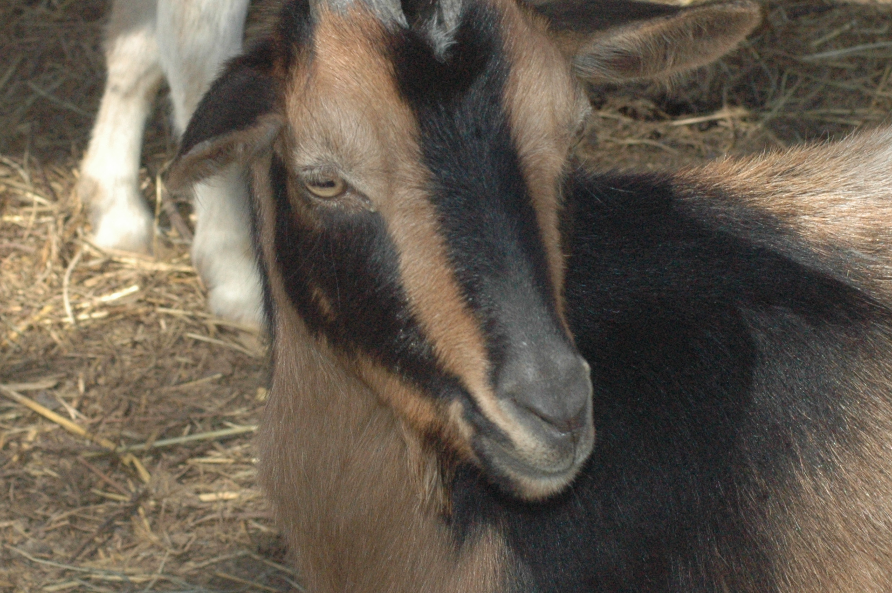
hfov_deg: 10.8
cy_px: 259
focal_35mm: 191
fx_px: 4727
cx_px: 598
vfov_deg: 7.2
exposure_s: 1/500
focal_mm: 70
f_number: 11
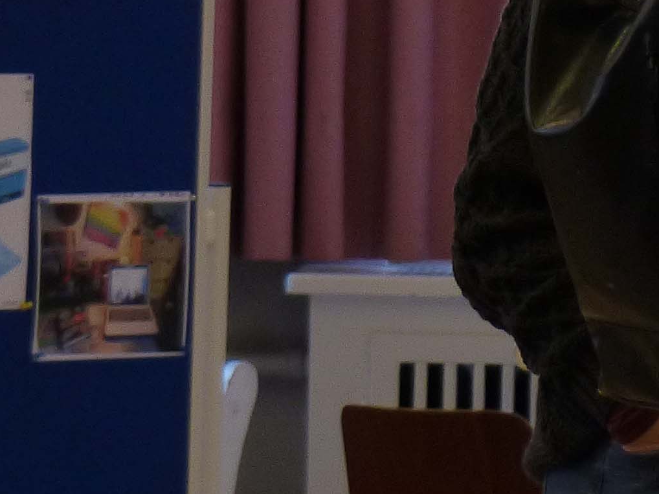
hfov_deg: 2.2
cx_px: 1127
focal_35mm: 896
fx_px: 17054
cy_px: -81
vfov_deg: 1.7
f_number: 2.8
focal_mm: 41.1
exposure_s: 1/80
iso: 200
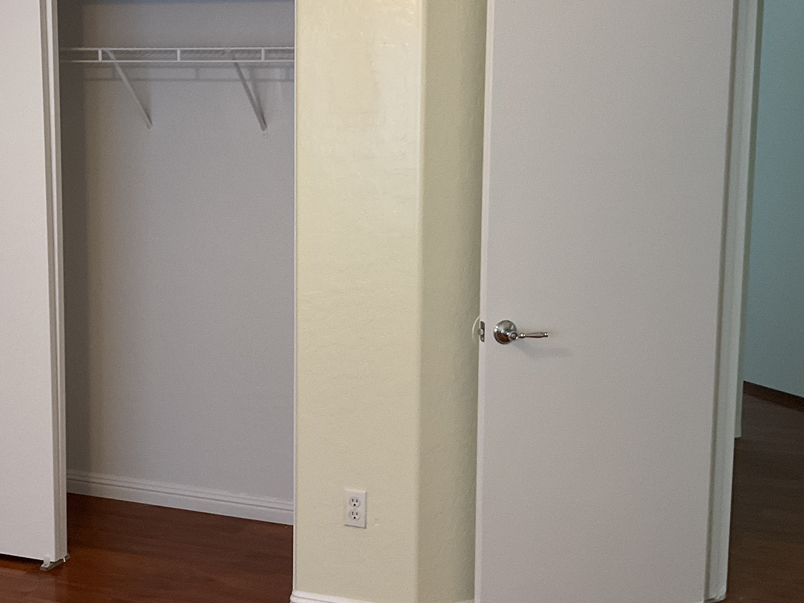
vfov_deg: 28.5
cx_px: 293
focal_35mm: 51
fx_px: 1185
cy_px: 240
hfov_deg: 37.2
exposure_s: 1/60
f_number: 1.8
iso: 160
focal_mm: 3
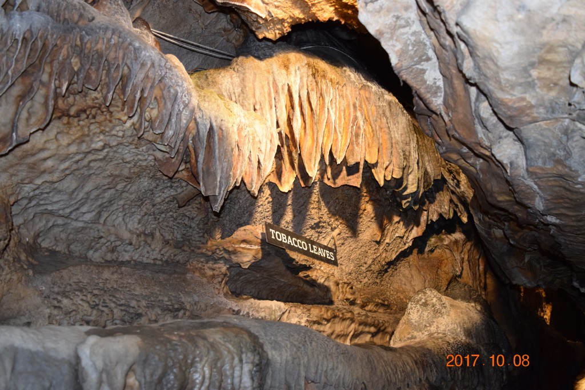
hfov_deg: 57.2
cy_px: 195
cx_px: 292
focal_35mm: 33
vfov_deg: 39.9
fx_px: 536
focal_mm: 22
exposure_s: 1/60
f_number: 3.8
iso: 1600
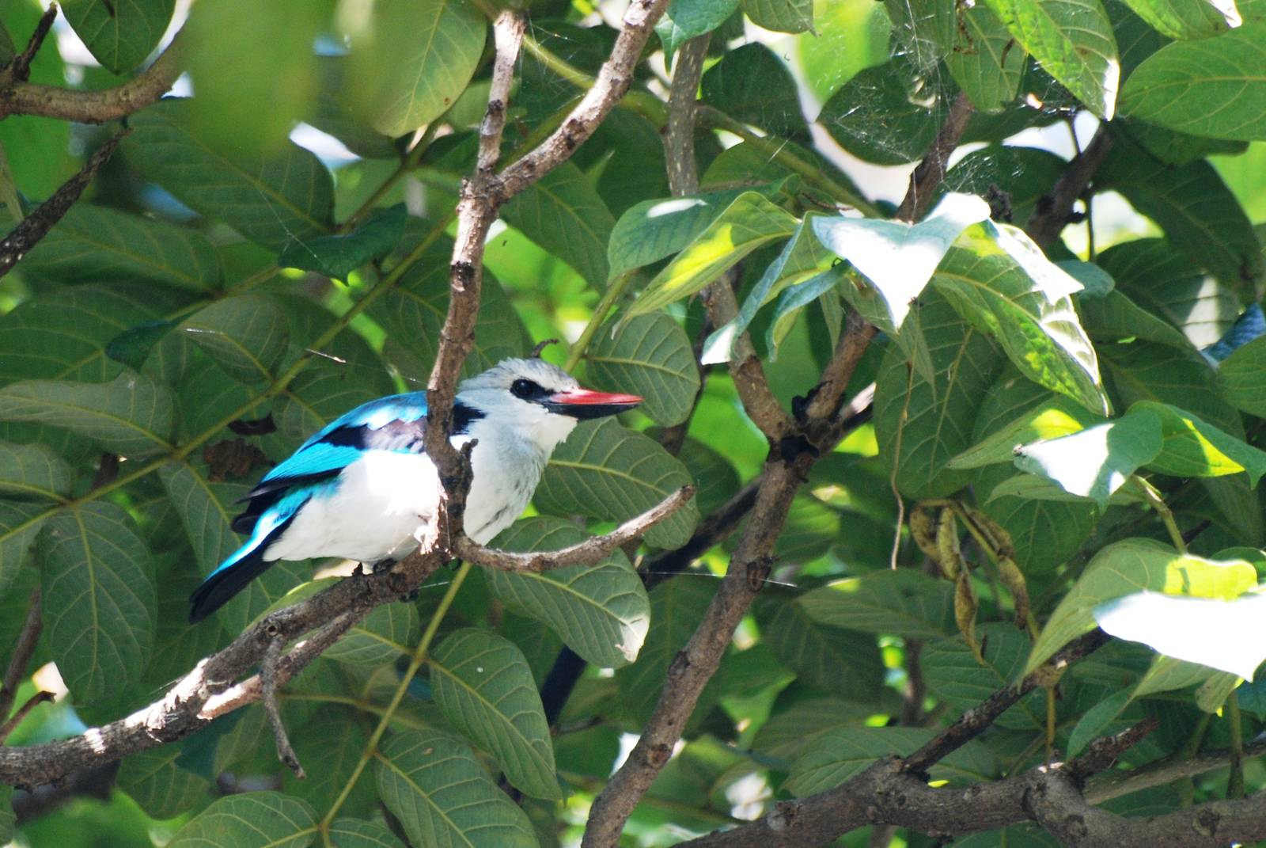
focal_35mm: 450
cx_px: 633
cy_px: 424
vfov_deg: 3.1
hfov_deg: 4.6
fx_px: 15844
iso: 400
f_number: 5.6
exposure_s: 1/60
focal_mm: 300
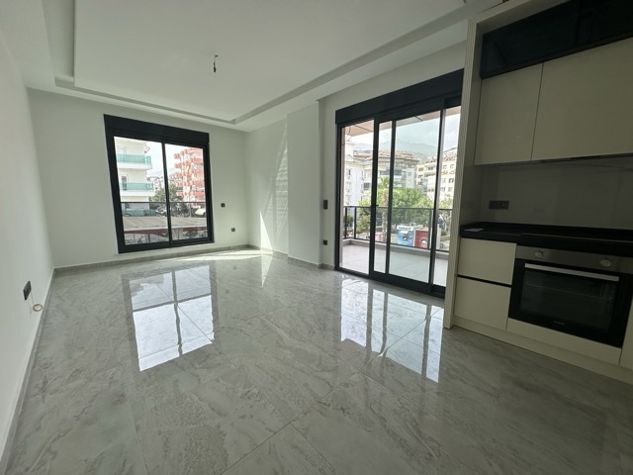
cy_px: 238
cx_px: 316
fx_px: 256
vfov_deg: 85.7
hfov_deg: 102.1
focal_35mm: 14
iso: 40
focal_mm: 2.22
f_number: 2.2
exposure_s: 1/447
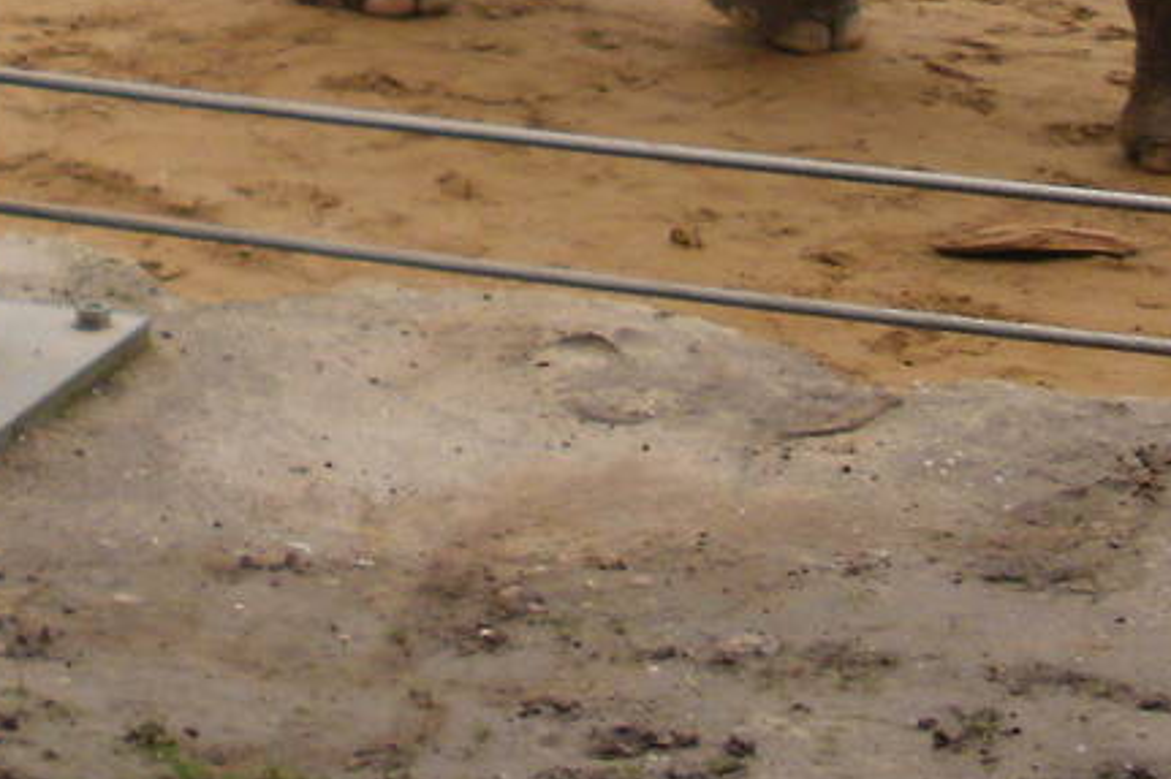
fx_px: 4519
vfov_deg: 9.5
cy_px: -451
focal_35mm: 139
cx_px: 353
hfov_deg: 14.7
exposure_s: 1/100
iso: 100
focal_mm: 6.3
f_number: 3.5
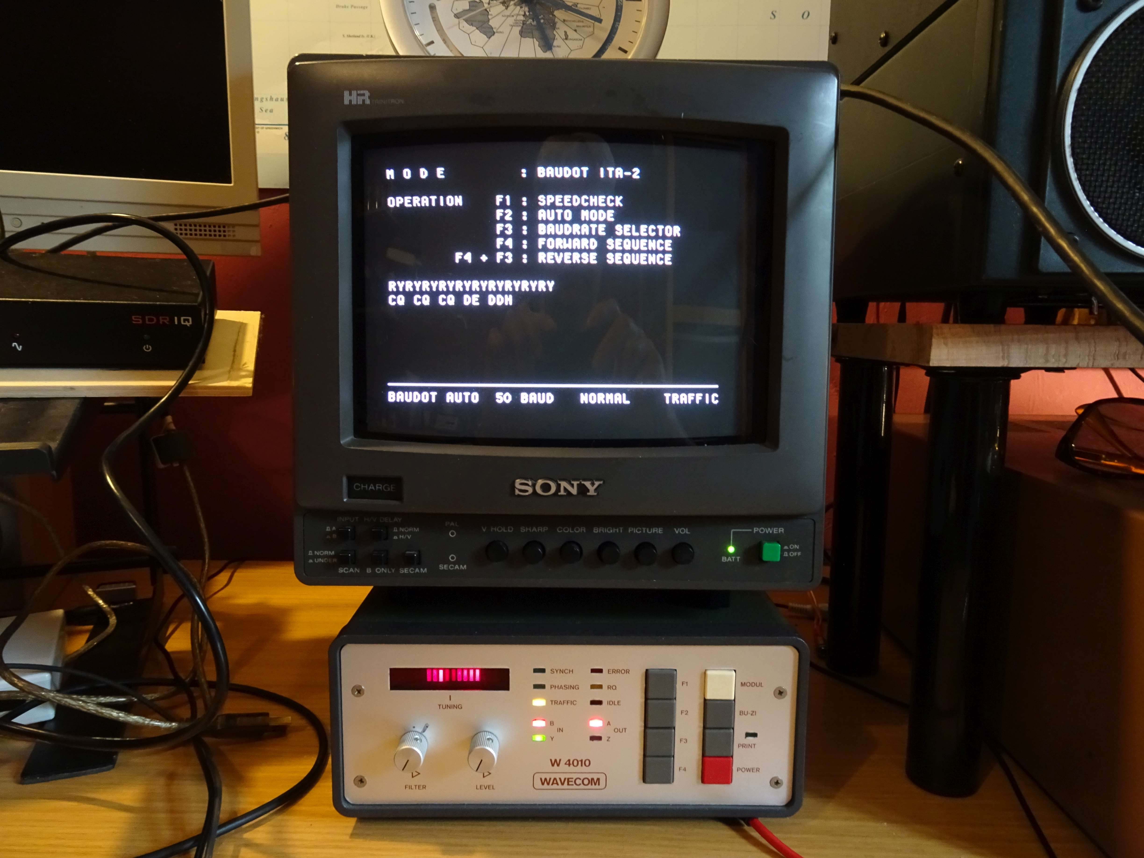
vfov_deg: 56.8
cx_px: 572
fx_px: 793
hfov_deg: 71.6
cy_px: 429
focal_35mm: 24
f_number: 3.5
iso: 800
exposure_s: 1/15
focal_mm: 4.1
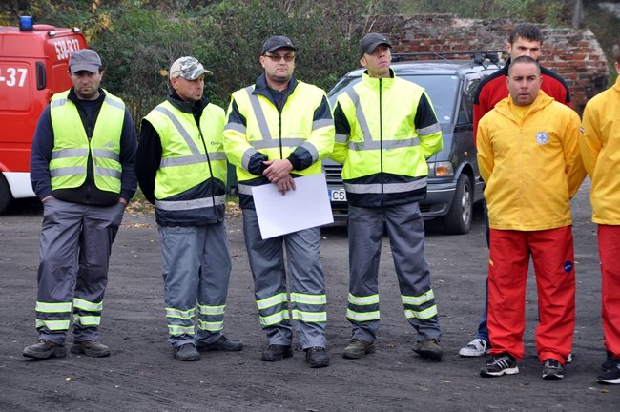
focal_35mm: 120
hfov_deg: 17.1
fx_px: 2065
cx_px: 310
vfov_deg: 11.4
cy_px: 206
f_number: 5.6
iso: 400
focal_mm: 80
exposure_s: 1/125
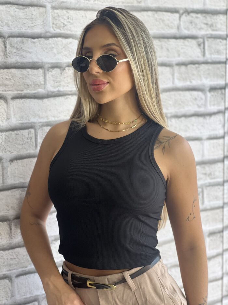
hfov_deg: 19.1
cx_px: 114
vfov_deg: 25.3
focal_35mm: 77
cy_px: 152
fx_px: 676
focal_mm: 9
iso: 250
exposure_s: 1/120
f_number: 2.8
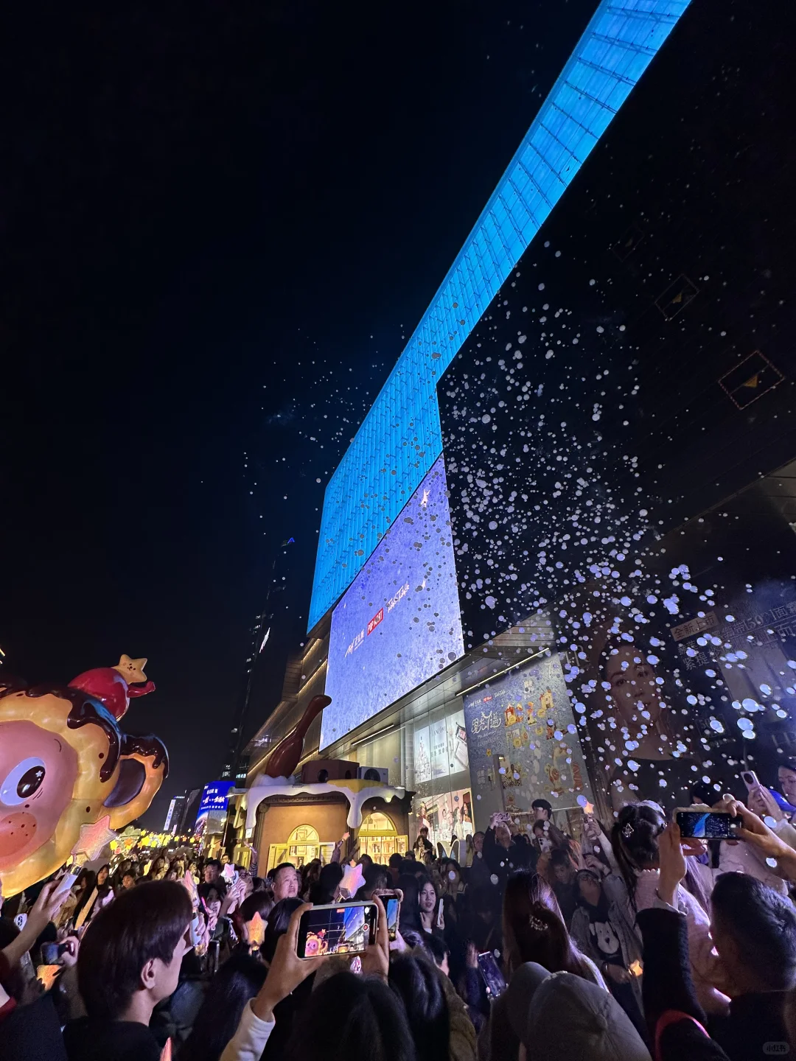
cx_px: 398
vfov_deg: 102.1
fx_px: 429
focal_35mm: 14
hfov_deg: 85.7
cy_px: 530
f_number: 2.2
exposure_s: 1/103
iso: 80
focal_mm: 2.22
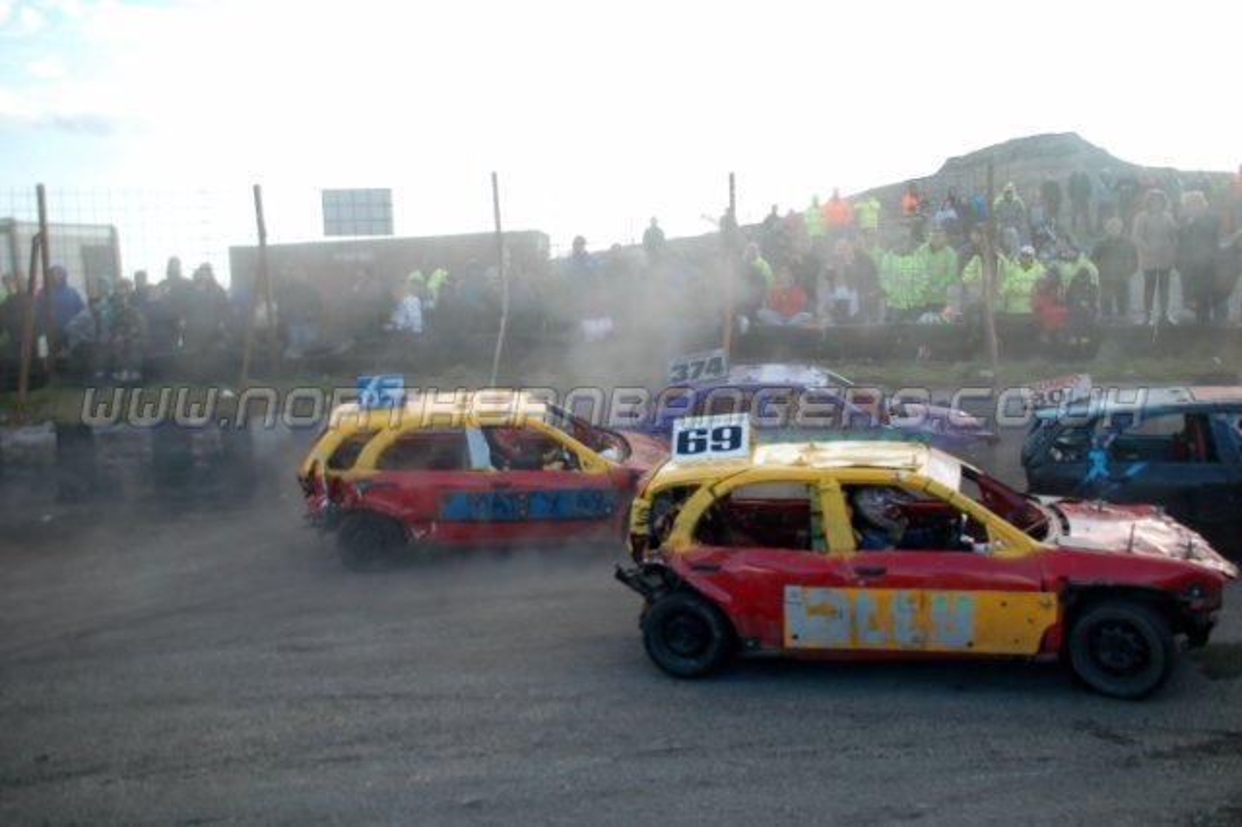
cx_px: 621
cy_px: 414
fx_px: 1138
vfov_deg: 39.9
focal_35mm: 33
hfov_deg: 57.2
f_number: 4
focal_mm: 22
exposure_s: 1/640
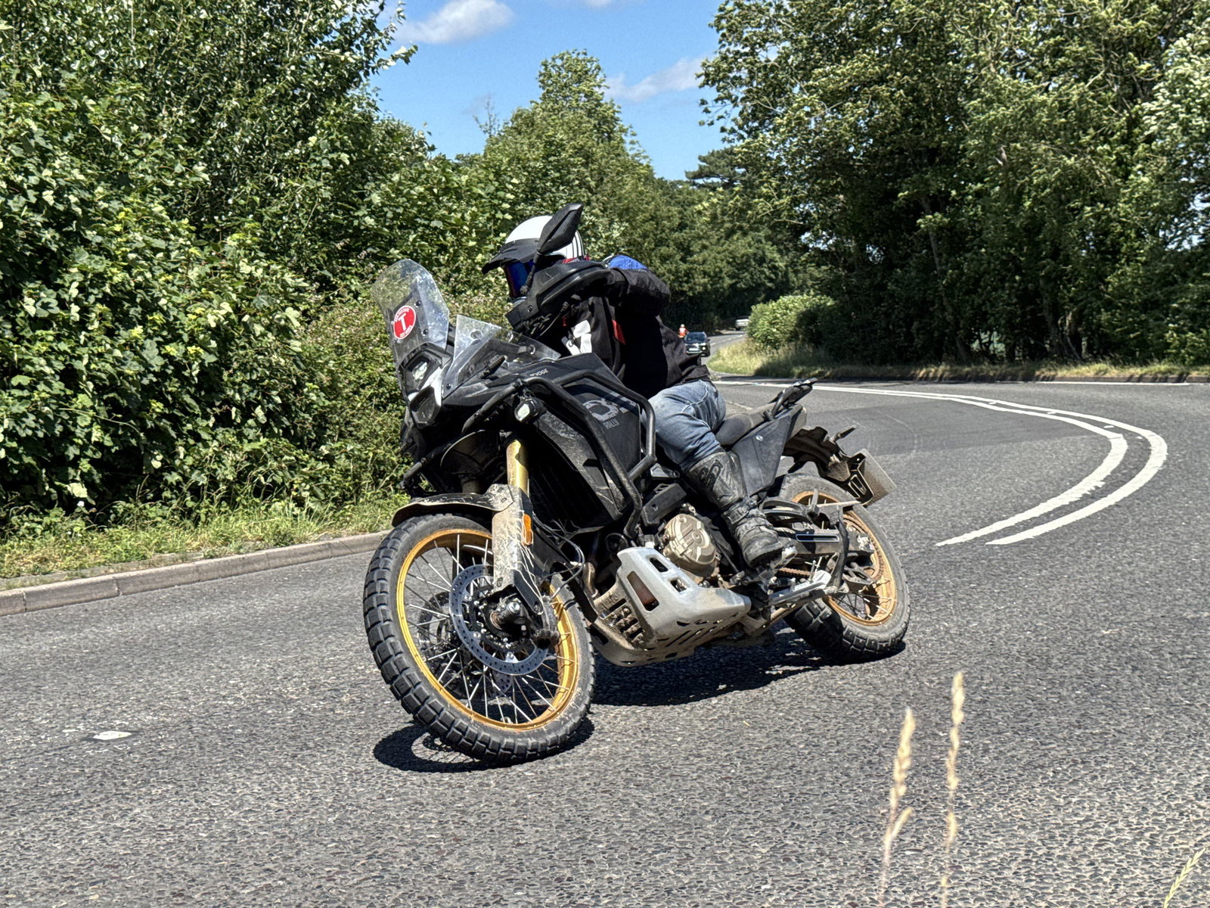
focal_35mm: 48
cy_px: 454
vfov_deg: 30.3
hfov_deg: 39.7
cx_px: 605
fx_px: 1678
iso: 64
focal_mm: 6.76
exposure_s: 1/2833
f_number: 1.78
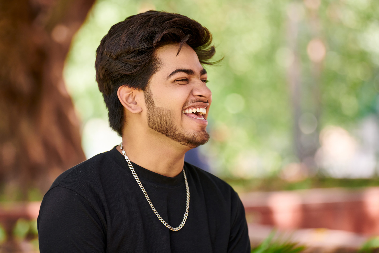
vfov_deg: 10.2
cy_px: 126
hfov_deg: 15.2
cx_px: 190
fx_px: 1421
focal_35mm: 135
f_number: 3.2
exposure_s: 1/250
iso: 400
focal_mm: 135
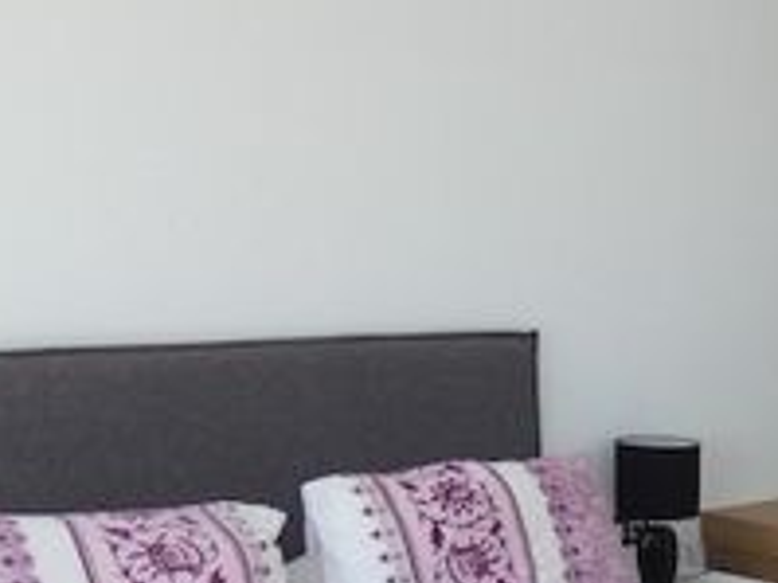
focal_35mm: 71
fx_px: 1595
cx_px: 952
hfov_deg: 24.6
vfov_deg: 20.4
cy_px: 491
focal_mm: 3.6
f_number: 2.8
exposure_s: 1/250
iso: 80
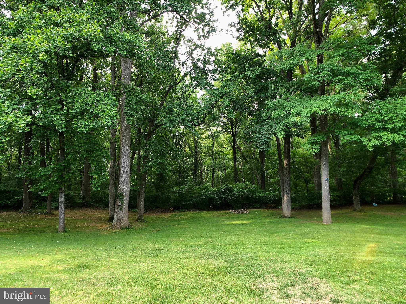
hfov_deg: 63.4
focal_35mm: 28
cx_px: 203
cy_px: 152
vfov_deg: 49.7
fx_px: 328
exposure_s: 1/40
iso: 25
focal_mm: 3.99
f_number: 1.8
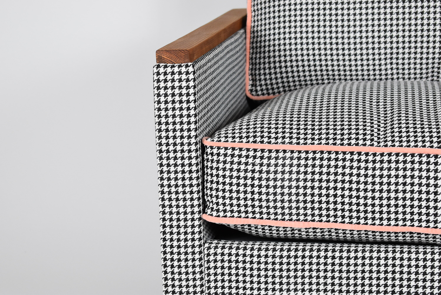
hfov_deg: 24.6
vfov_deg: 16.6
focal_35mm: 82
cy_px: 148
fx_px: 1011
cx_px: 220
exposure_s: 1/125
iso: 1600
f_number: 5.6
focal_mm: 55
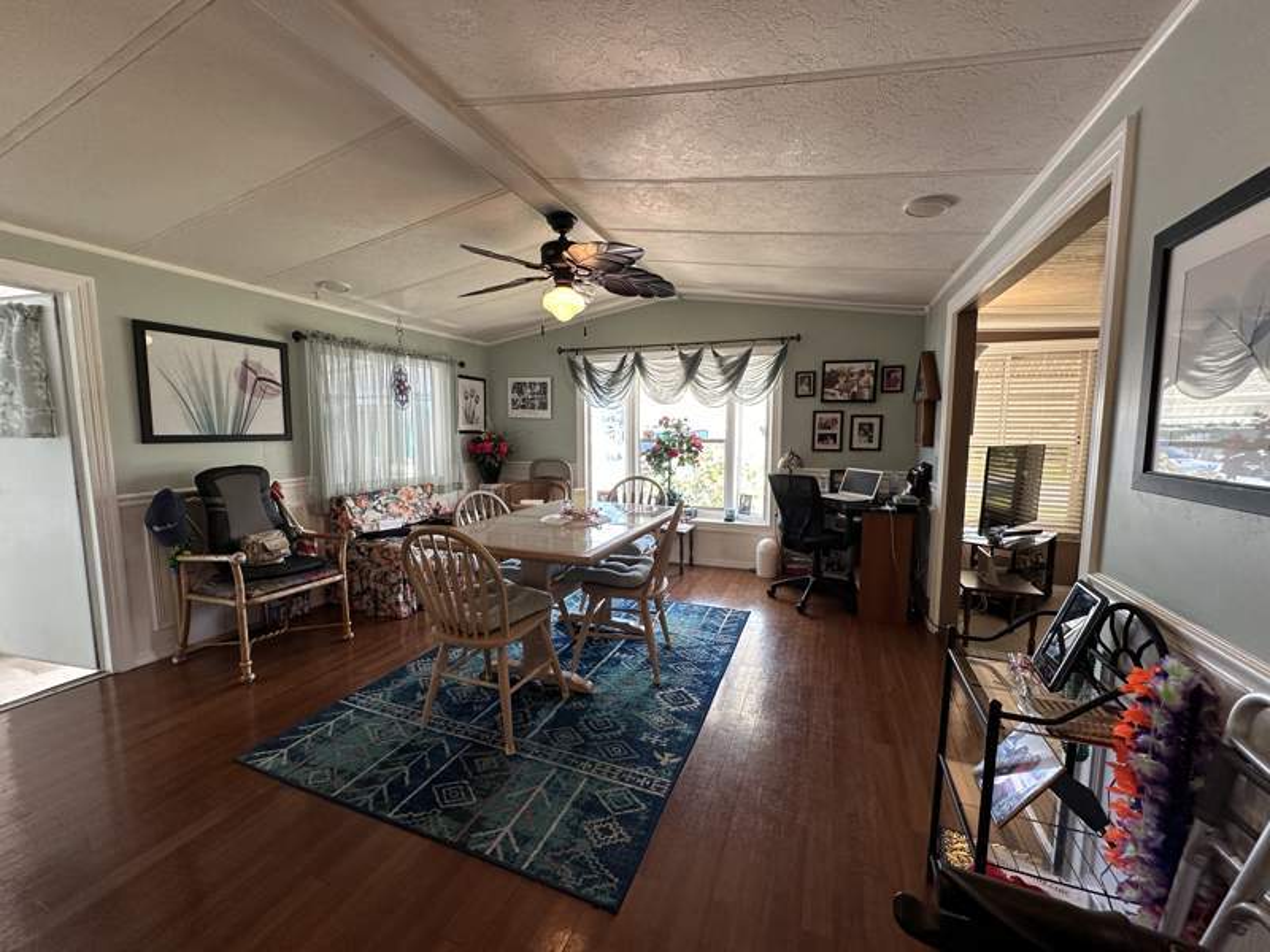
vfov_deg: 85.7
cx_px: 635
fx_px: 514
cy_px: 476
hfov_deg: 102.1
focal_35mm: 14
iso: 160
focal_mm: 2.22
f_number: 2.2
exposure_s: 1/120
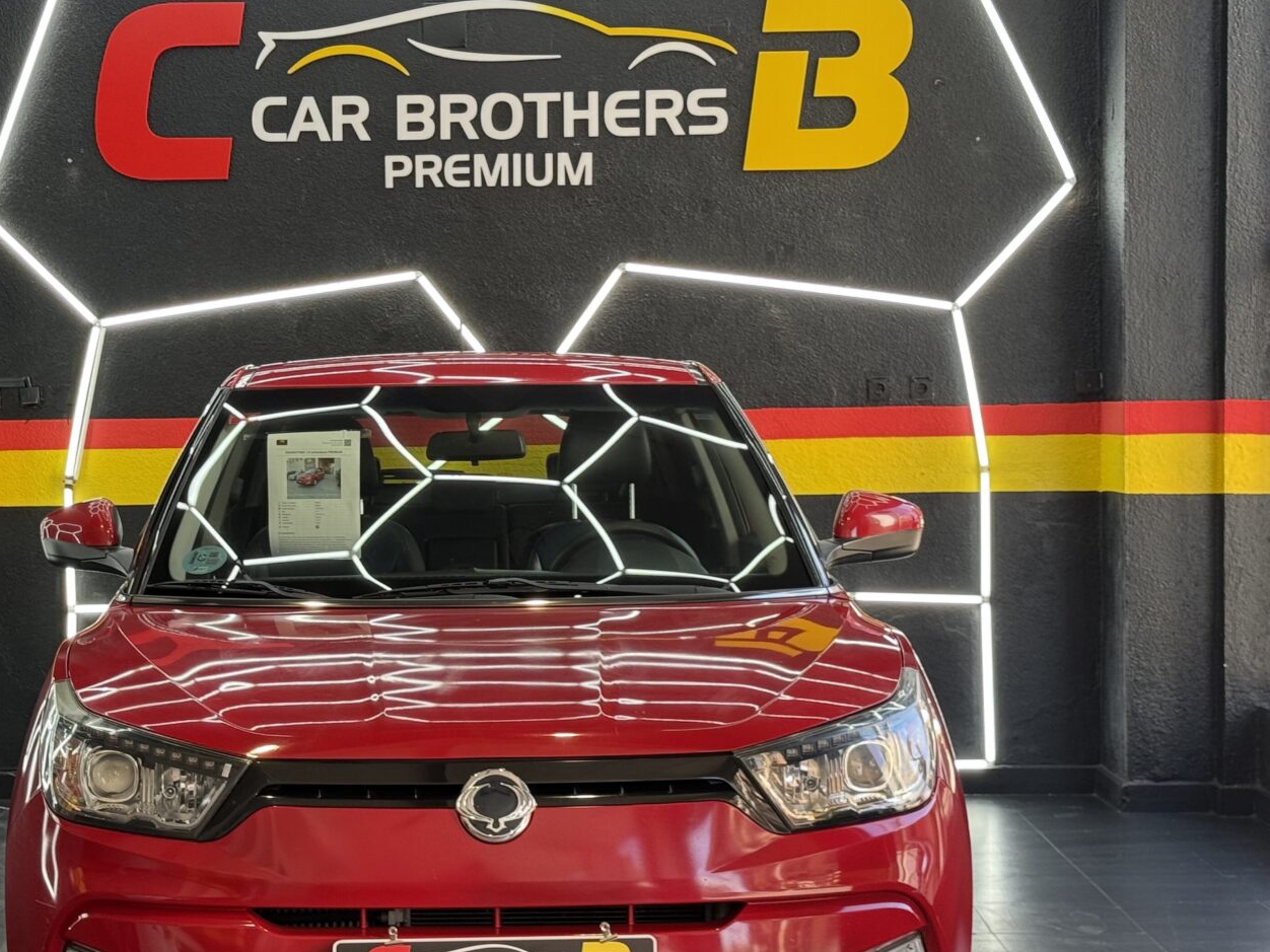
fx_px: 2531
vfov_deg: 21.3
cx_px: 462
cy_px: 514
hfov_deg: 28.0
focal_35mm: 69
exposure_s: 1/100
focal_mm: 6.76
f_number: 1.78
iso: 50
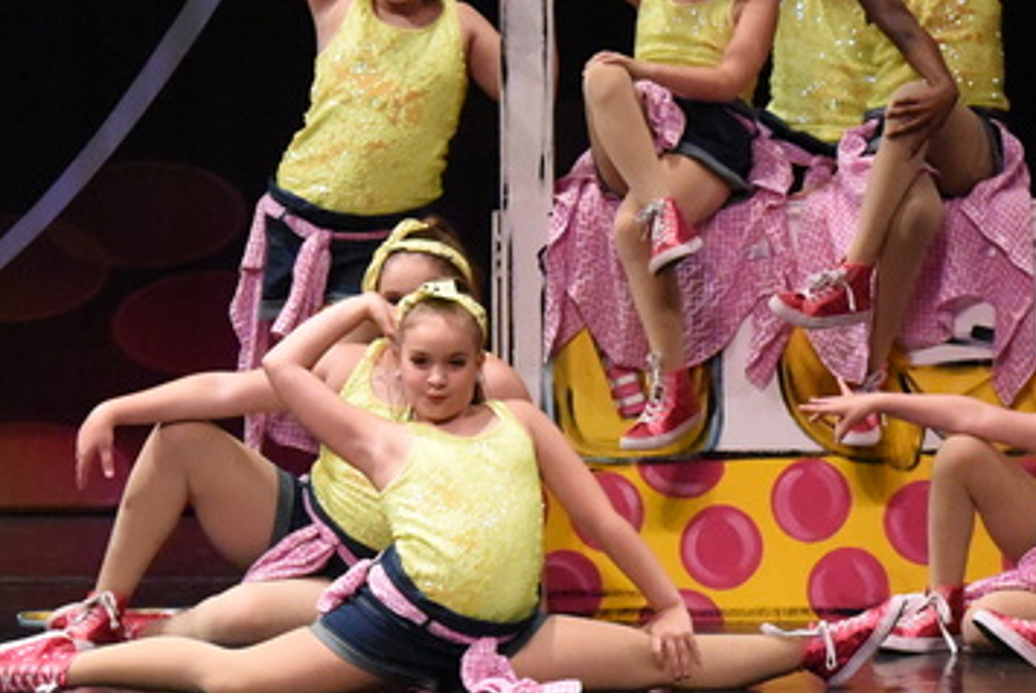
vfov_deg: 4.4
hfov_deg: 6.6
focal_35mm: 310
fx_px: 8928
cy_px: -162
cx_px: 710
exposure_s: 1/1600
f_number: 5.6
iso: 12800
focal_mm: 92
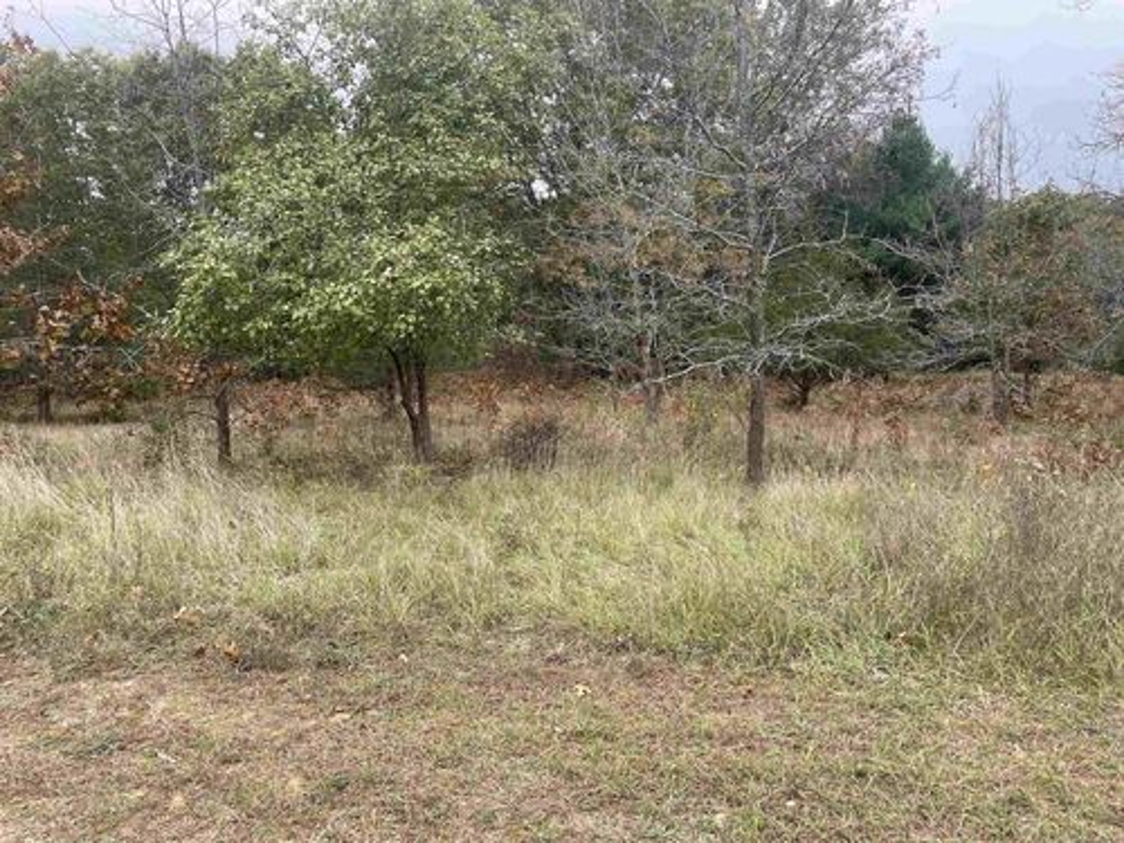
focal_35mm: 26
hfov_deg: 67.3
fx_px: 844
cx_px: 562
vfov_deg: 53.1
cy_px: 422
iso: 32
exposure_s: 1/275
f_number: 1.6
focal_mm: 4.2
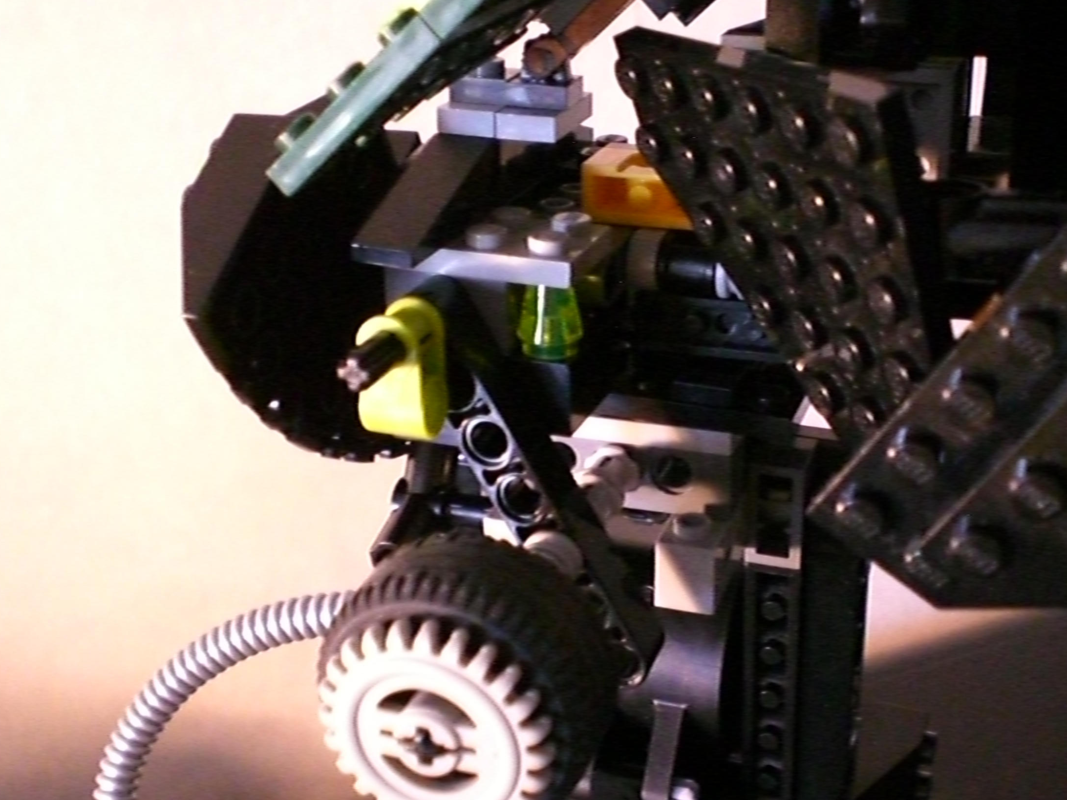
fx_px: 1510
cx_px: 654
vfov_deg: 29.7
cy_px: 424
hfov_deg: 38.7
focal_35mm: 49
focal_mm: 6.3
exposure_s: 1/25
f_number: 3.1
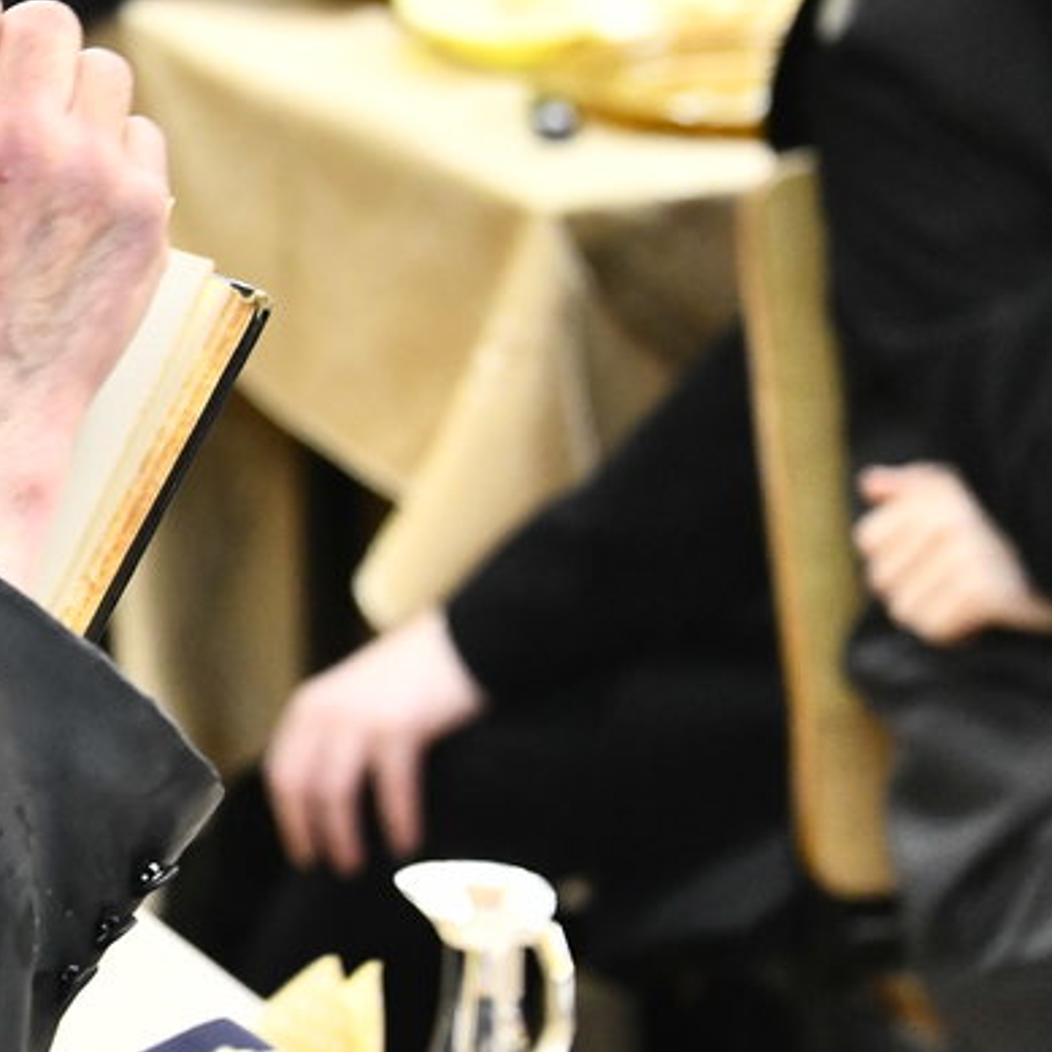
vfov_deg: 5.5
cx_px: -717
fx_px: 11037
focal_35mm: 321
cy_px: 172
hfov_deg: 5.4
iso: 3200
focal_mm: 105
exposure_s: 1/125
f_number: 5.6
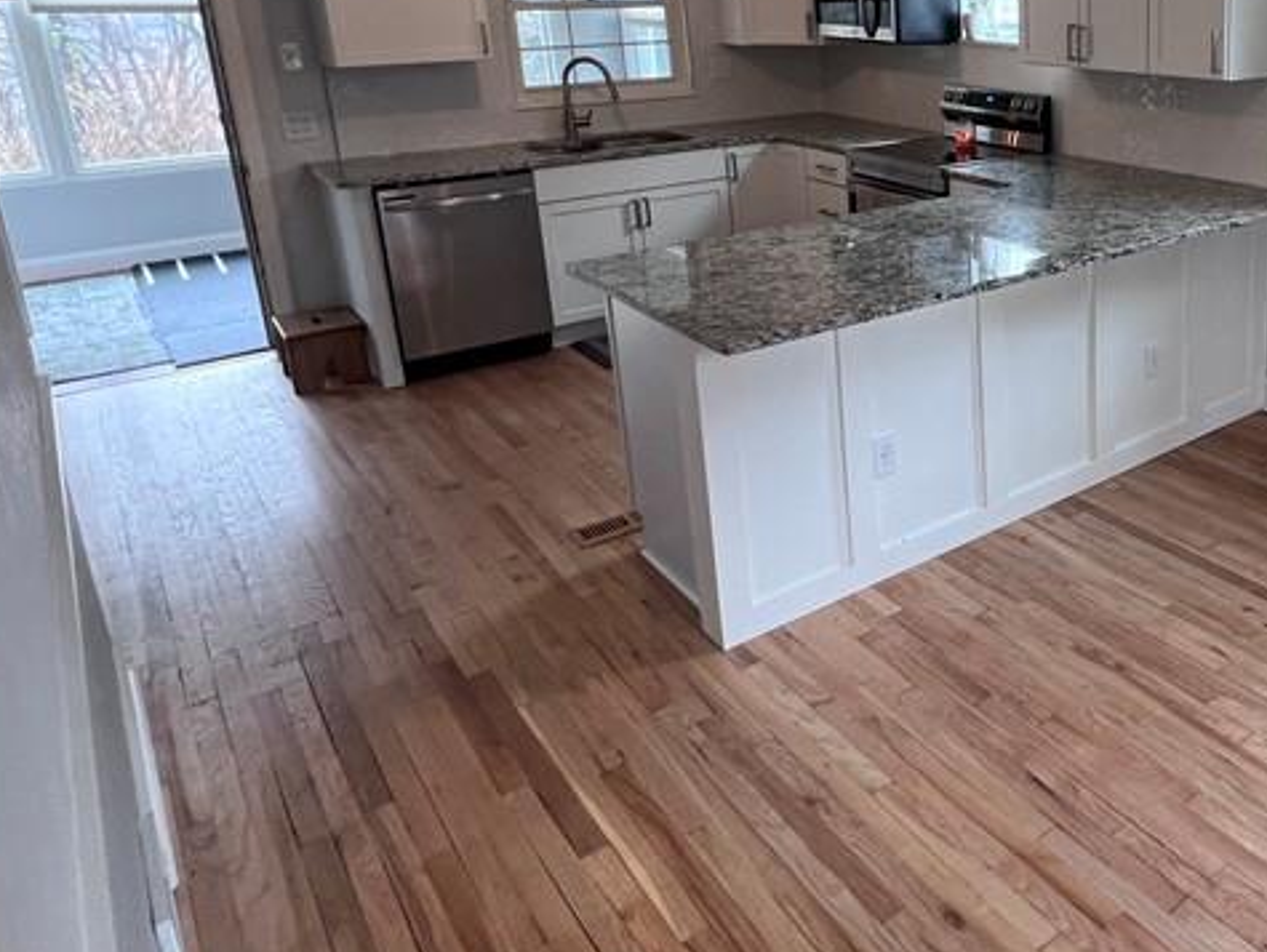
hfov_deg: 55.8
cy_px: 259
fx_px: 1026
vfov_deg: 48.2
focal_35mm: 28
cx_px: 1115
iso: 160
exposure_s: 1/60
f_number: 1.8
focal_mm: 1.57
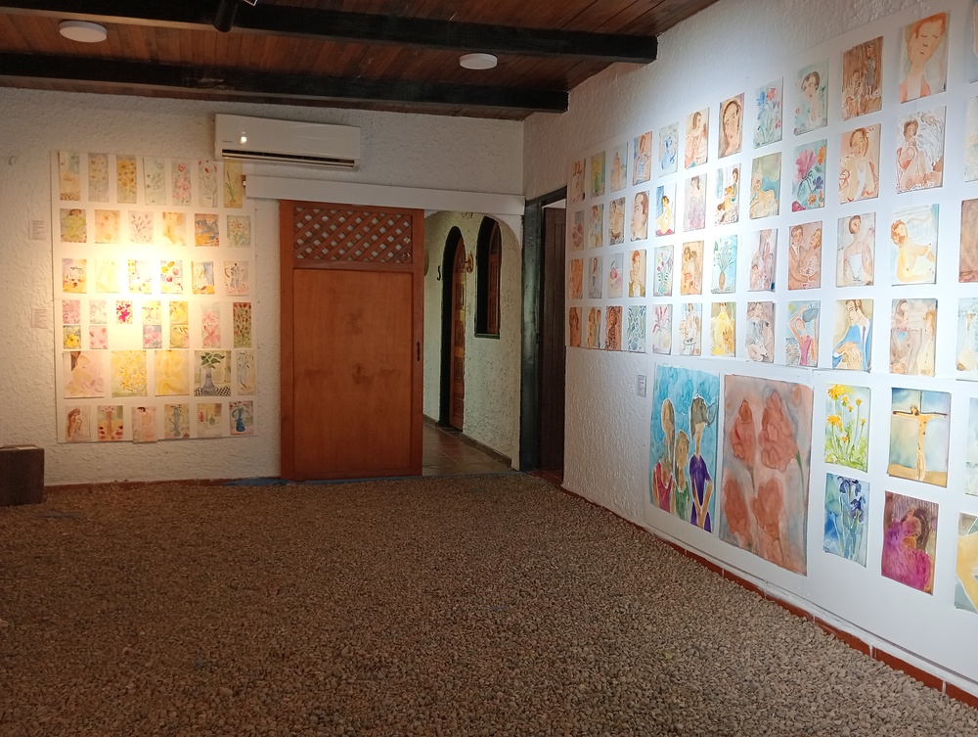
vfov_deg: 49.9
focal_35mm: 28
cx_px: 489
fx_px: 792
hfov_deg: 63.4
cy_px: 368
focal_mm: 3.98
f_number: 1.8
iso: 107
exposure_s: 1/40
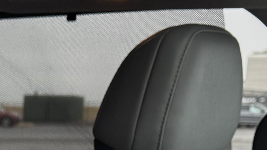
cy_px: 418
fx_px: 899
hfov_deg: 16.3
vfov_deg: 8.3
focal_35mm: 127
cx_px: -46
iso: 100
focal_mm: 6.76
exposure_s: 1/121
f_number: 1.78
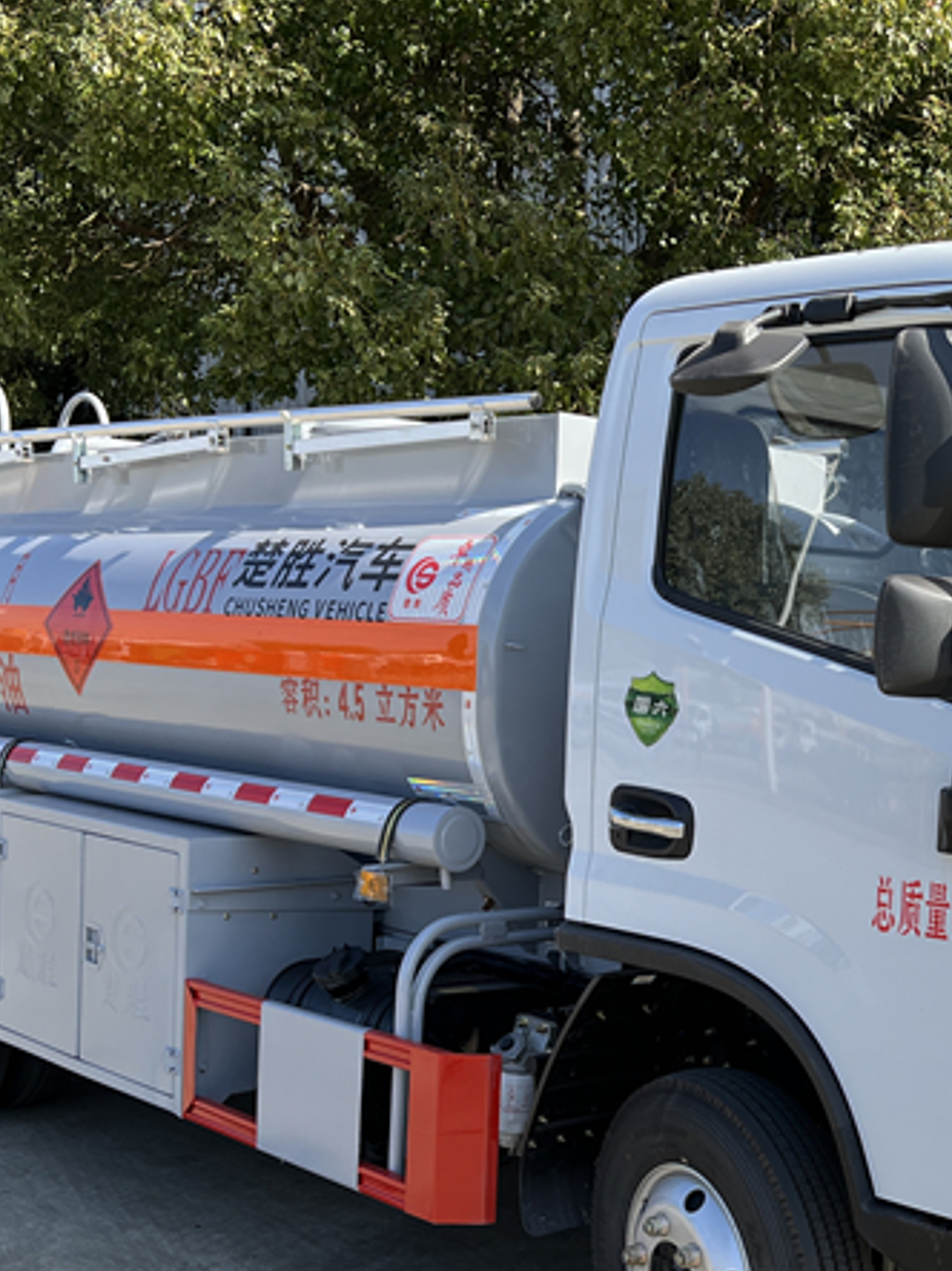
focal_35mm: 47
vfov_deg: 40.3
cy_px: 749
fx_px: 1724
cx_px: 685
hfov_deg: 30.5
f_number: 1.5
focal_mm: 5.7
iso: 50
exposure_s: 1/1808
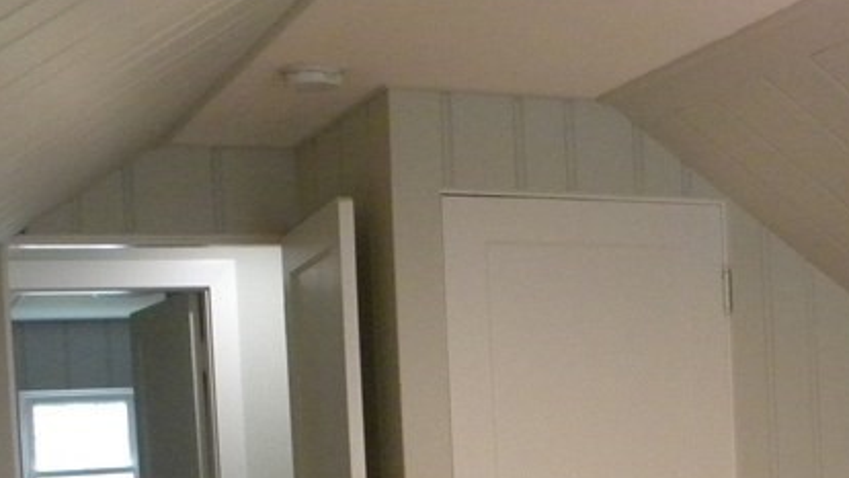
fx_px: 1576
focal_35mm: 70
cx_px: 746
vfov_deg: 16.8
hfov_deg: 29.1
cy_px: 499
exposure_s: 1/66.3
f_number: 2.8
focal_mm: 4.6
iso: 400
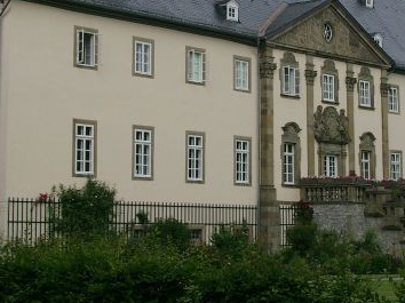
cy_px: 75
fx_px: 1111
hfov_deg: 20.7
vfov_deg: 15.5
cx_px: 231
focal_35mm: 95
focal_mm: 8.82
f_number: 4
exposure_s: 1/724
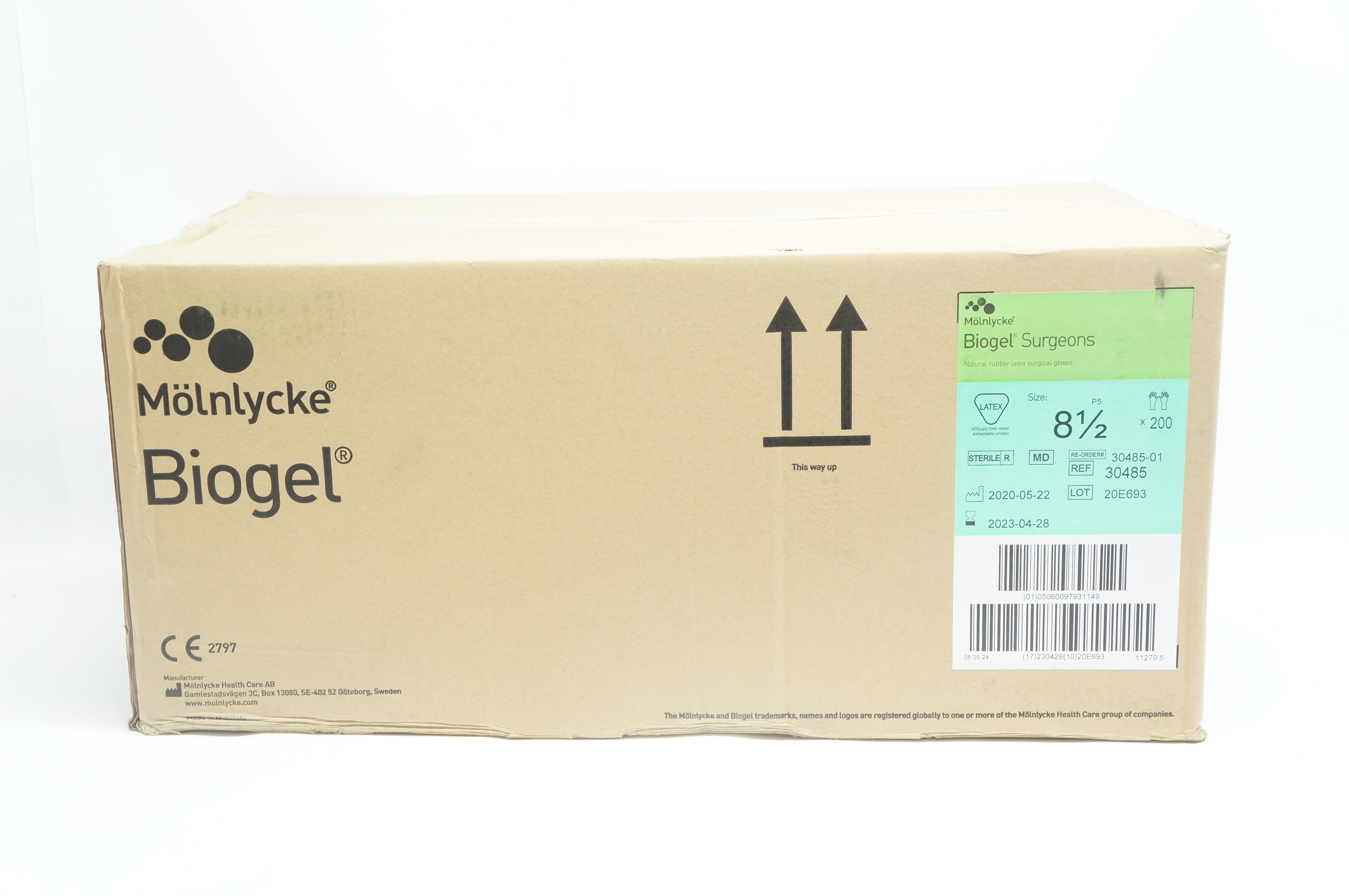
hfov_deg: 41.2
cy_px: 448
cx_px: 674
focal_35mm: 48
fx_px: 1797
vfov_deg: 28.0
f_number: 8
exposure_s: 1/15
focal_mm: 32
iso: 400
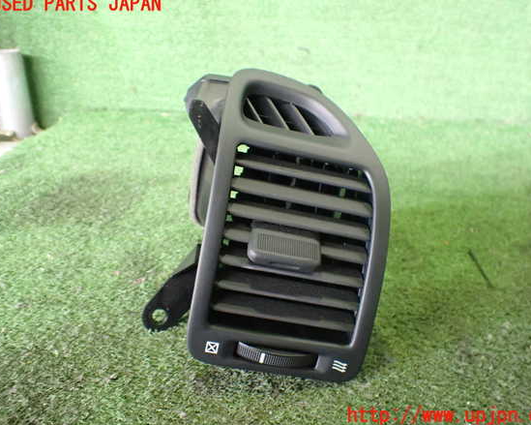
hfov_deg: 55.7
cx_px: 276
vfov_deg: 45.8
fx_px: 503
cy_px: 210
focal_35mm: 32
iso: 800
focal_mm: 5.4
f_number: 2.3
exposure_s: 1/50
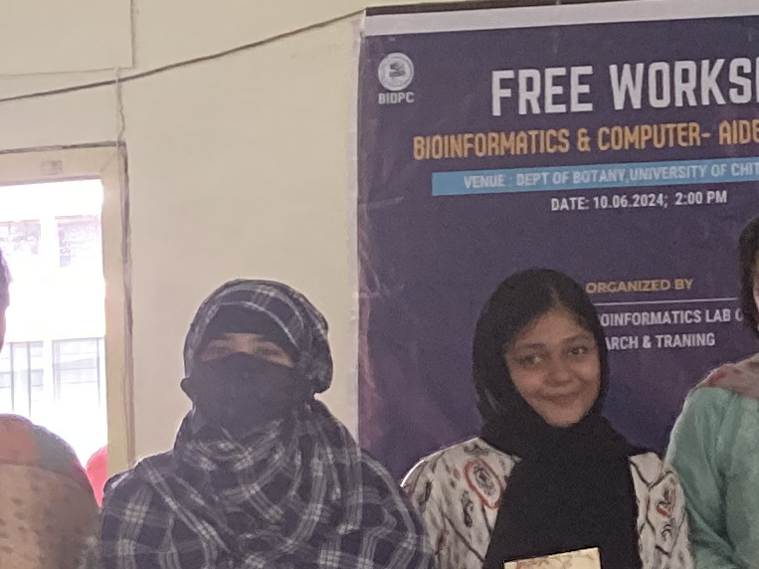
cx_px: 1662
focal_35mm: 148
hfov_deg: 11.6
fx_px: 3245
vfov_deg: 10.0
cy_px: 140
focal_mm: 3.99
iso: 160
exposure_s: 1/50
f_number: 1.8
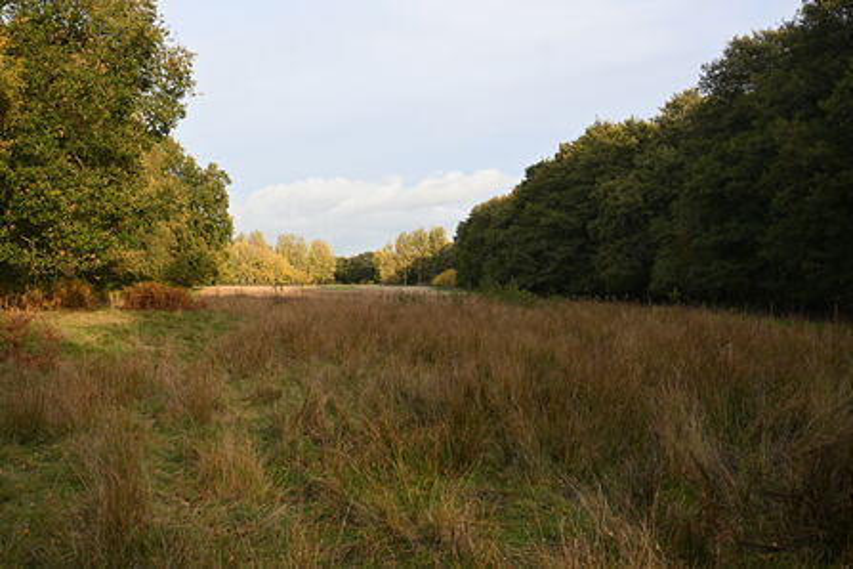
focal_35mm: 40
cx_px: 426
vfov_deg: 33.6
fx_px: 942
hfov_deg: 48.7
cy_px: 284
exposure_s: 1/250
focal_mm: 26.5
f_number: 5.6
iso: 200
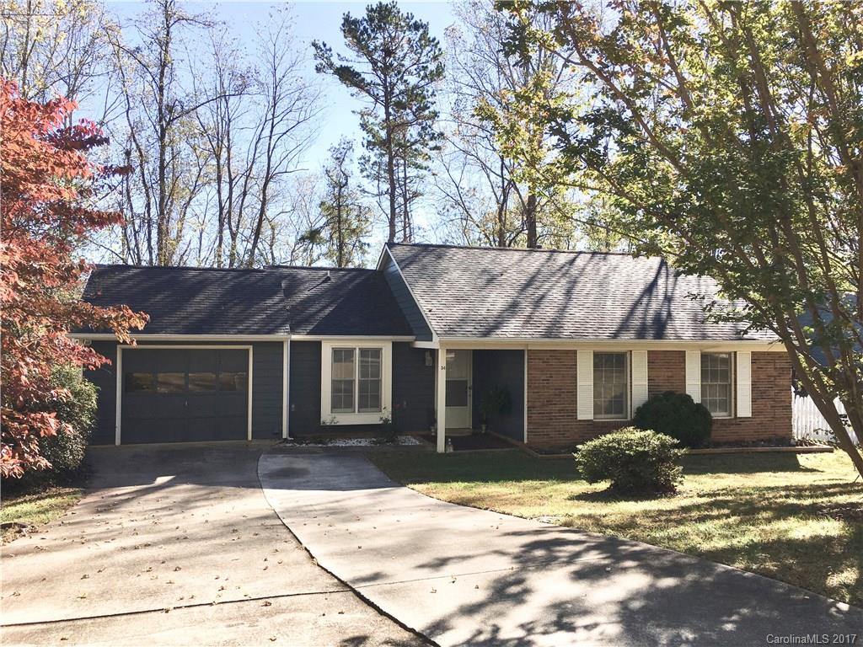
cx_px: 432
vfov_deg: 48.2
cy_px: 324
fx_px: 723
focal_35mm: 29
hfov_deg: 61.7
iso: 25
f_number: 2.2
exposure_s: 1/693
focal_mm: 4.15
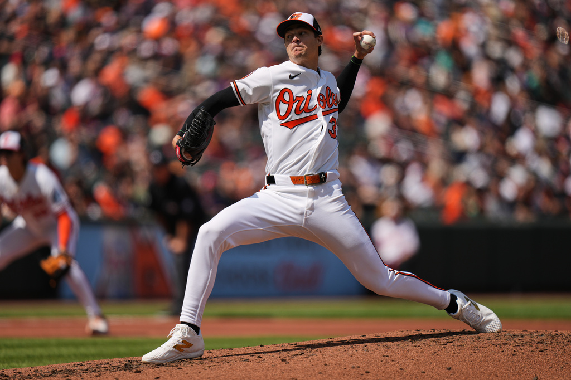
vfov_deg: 3.4
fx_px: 6342
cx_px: 286
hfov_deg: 5.2
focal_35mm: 400
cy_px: 190
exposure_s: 1/4000
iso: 125
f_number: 2.8
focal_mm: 400
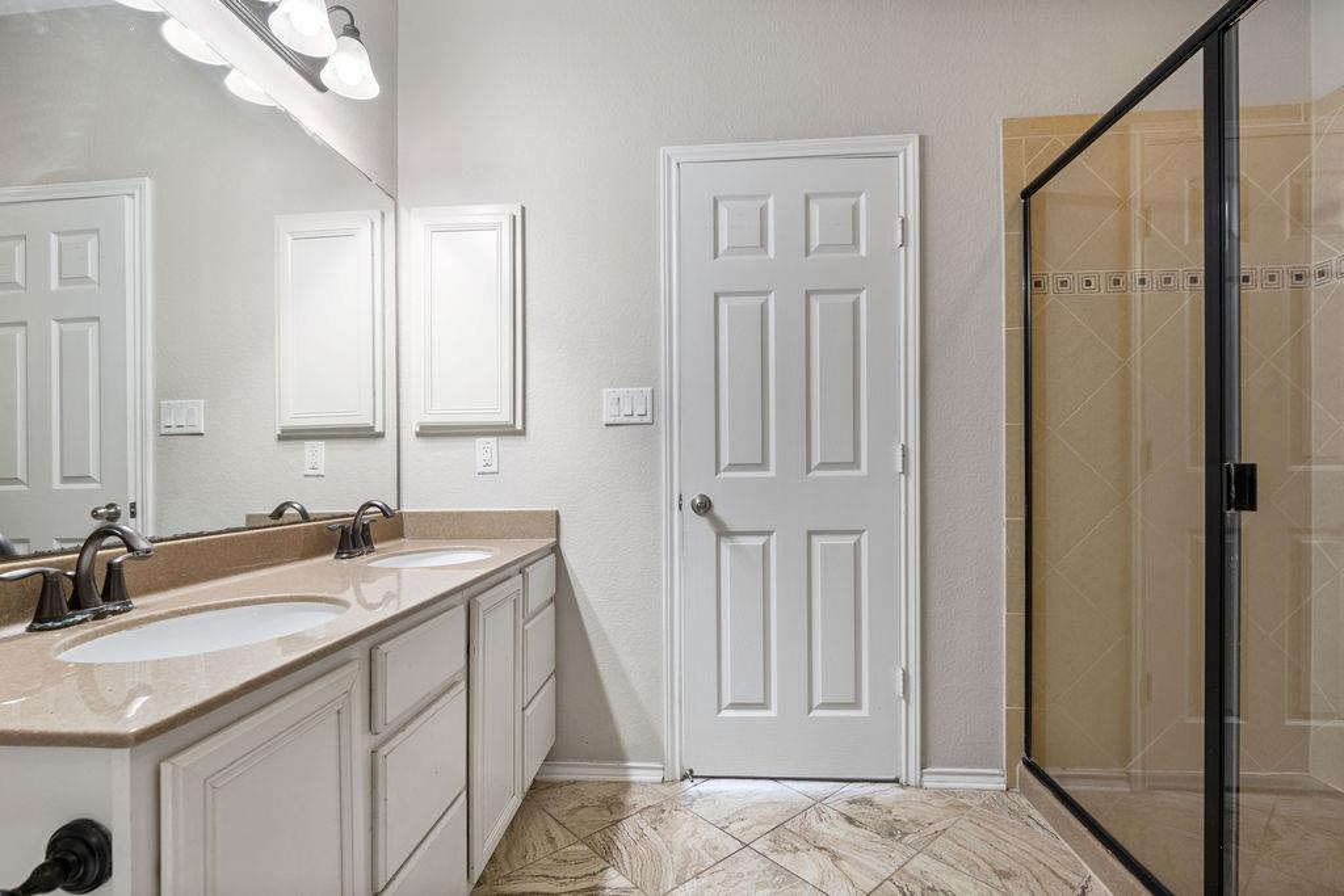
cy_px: 448
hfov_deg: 96.7
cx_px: 672
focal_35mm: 16
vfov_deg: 73.8
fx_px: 597
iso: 250
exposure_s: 1/4
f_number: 9
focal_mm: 16
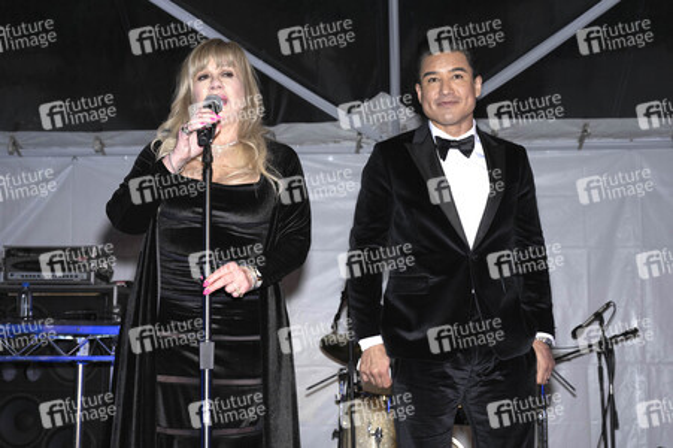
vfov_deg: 28.0
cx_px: 336
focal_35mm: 48
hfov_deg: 41.1
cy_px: 224
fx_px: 897
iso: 800
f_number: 5.6
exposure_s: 1/200
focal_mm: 48
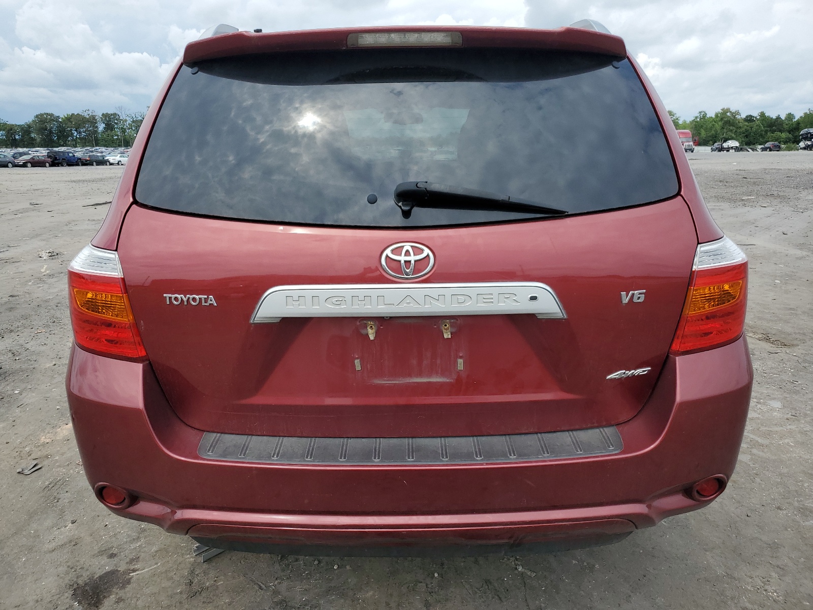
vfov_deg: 53.1
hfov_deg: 67.3
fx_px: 611
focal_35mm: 26
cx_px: 406
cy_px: 305
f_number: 1.5
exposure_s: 1/3333
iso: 50
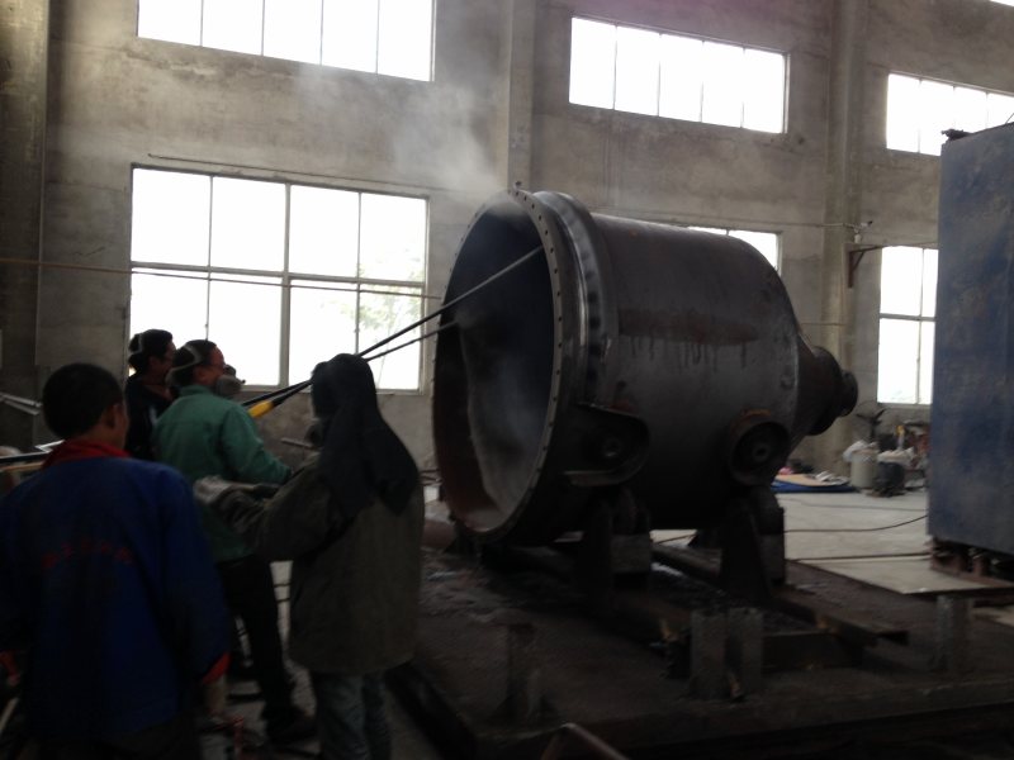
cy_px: 380
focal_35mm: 35
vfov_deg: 40.7
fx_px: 1025
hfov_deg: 52.6
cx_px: 507
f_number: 2.4
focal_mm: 4.28
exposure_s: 1/24
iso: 50
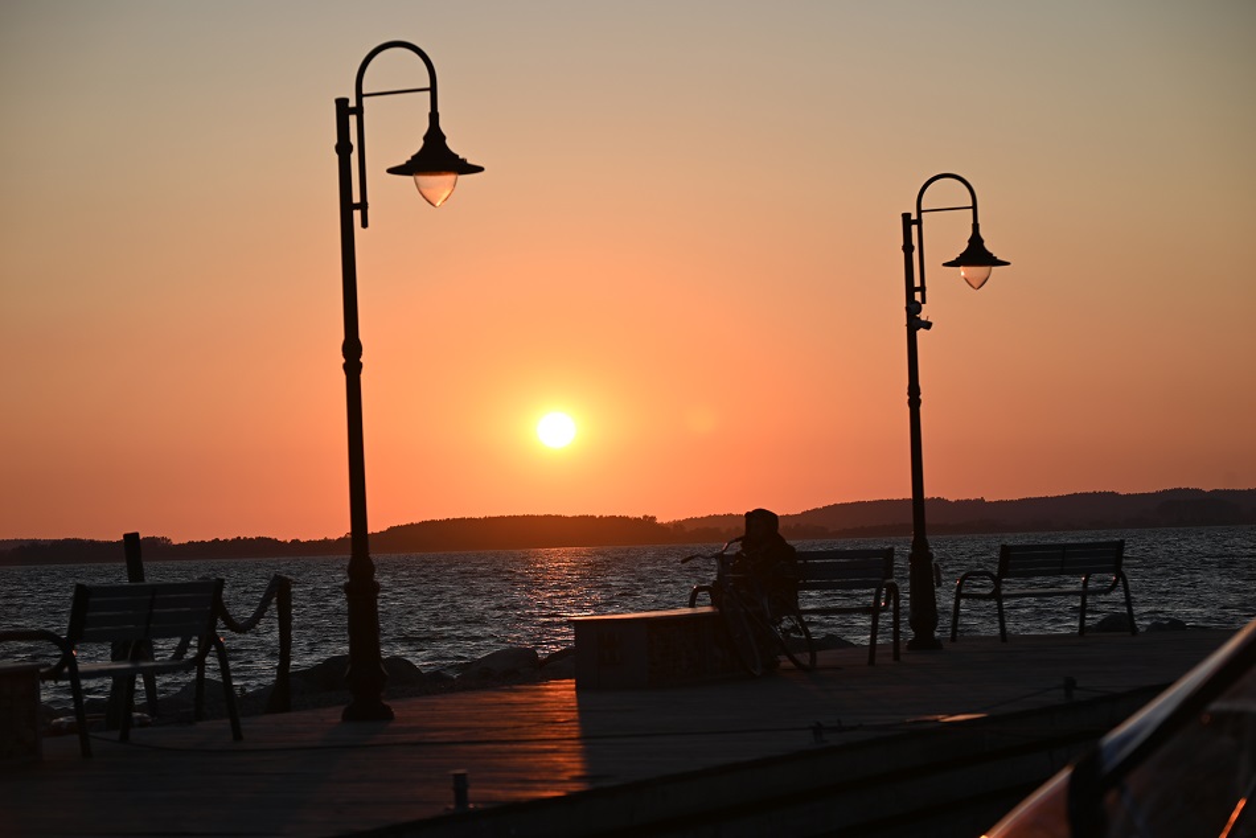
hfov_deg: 20.0
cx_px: 628
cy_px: 419
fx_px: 3560
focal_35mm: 102
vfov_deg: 13.4
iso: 100
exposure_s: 1/500
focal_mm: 102
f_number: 6.3
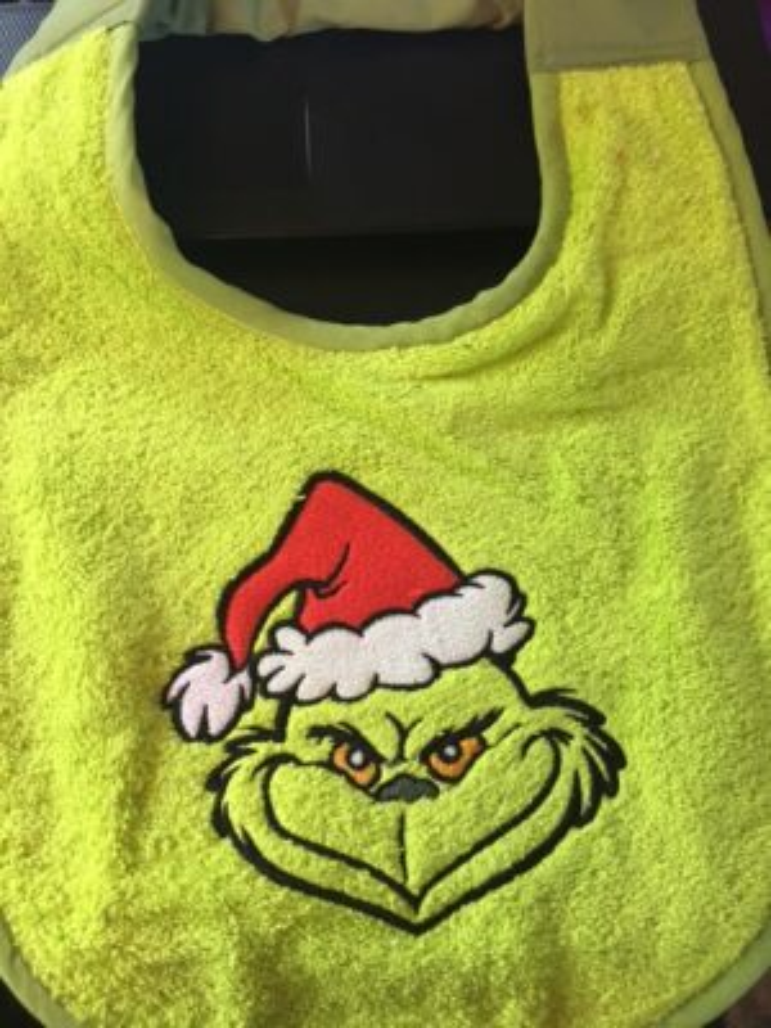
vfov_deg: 61.7
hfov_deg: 48.2
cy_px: 514
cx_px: 386
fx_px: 861
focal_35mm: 29
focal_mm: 4.15
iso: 80
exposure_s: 1/17
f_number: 2.2
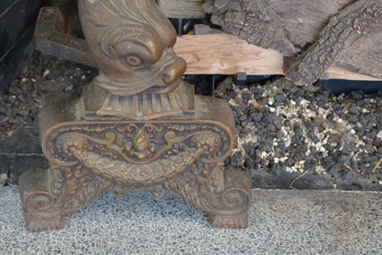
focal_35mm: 69
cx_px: 135
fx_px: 733
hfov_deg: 29.1
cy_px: 128
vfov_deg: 19.8
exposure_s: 1/60
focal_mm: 34
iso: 500
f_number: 5
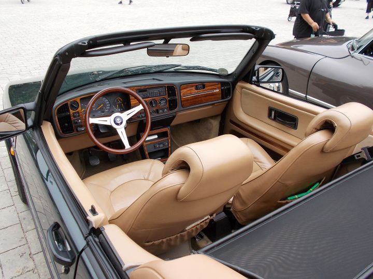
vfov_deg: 46.8
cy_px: 140
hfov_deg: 60.0
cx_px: 186
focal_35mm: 30
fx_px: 323
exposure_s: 1/125
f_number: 3.4
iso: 80
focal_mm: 5.3
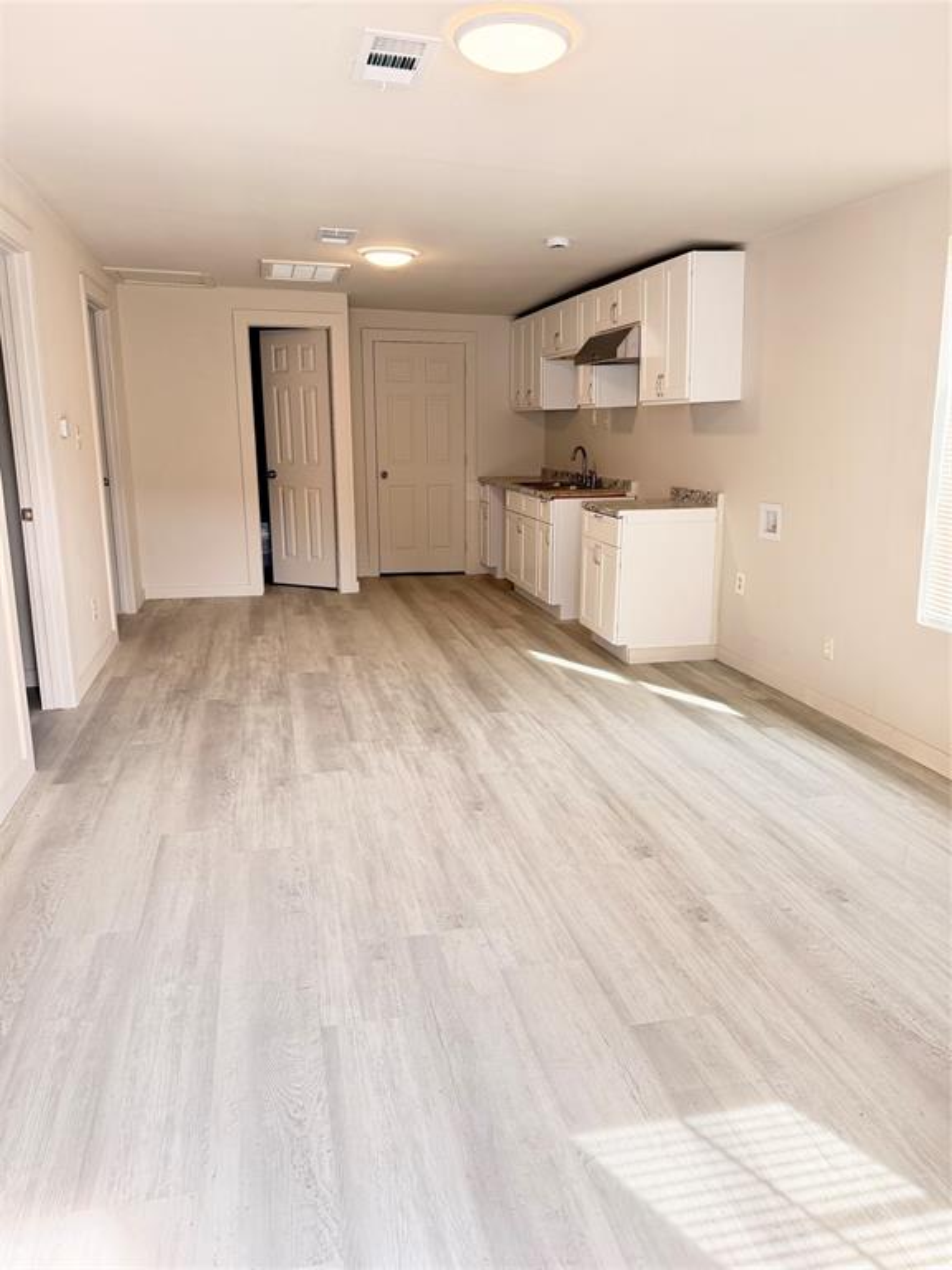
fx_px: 880
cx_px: 476
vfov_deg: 71.6
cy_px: 635
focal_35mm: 24
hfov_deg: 56.8
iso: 200
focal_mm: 6.76
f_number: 1.78
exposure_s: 1/120
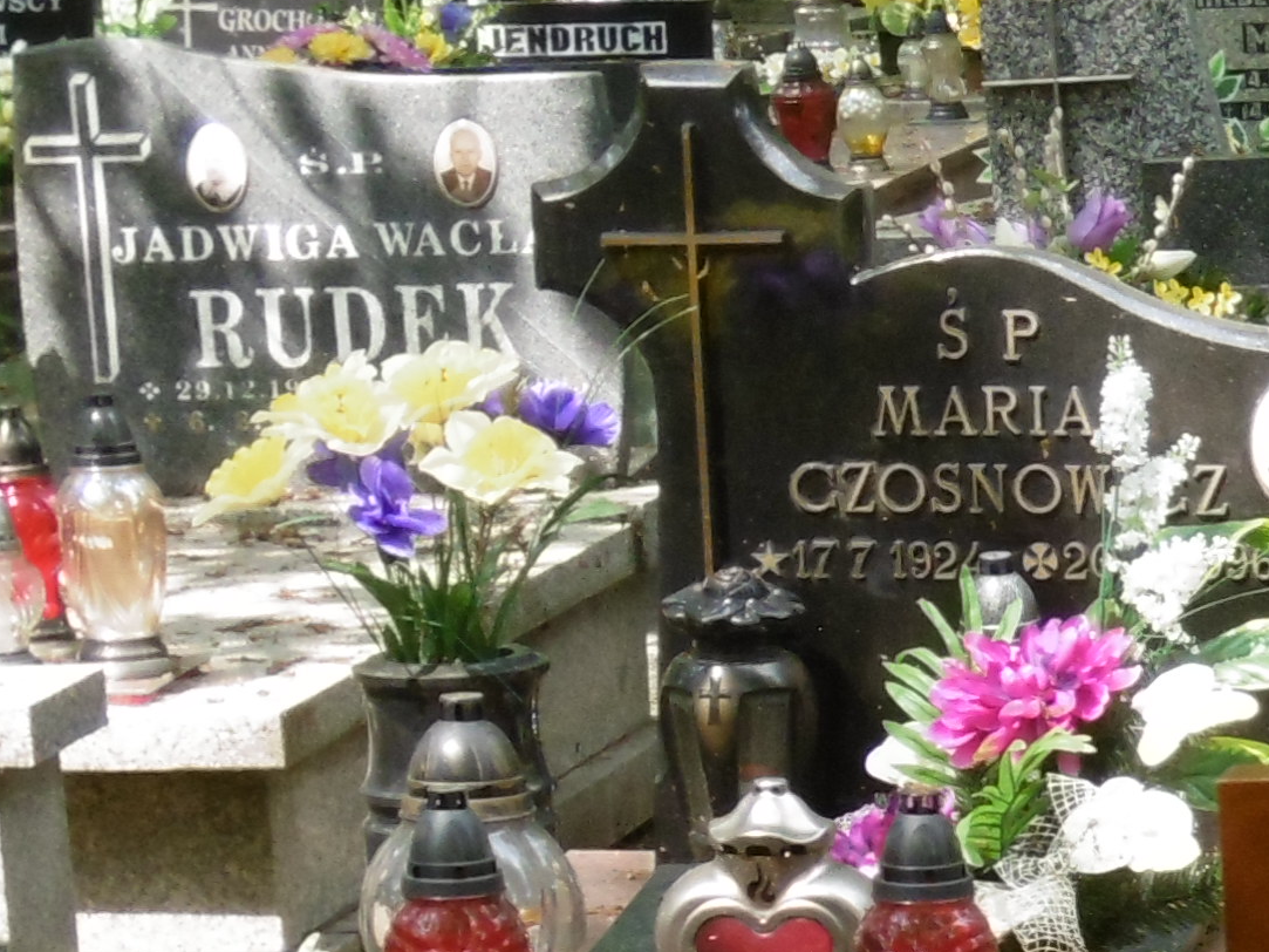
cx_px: 2239
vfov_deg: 6.8
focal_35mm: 217
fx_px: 7954
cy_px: 1352
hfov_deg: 8.8
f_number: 4
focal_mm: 9.2
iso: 100
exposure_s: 1/100
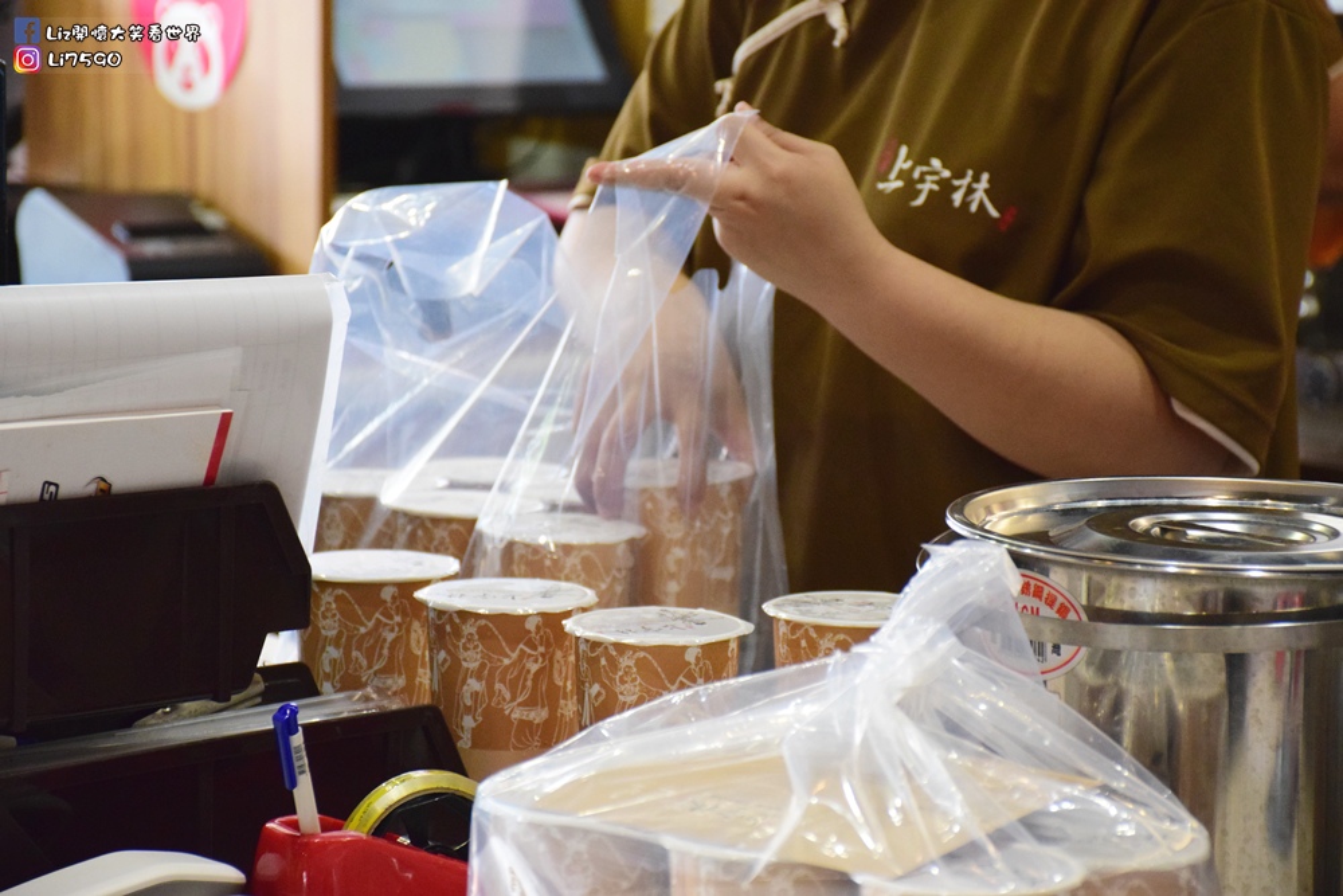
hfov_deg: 15.2
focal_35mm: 135
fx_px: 5037
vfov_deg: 10.2
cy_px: 448
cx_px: 672
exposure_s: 1/200
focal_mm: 90
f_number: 5.3
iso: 4000
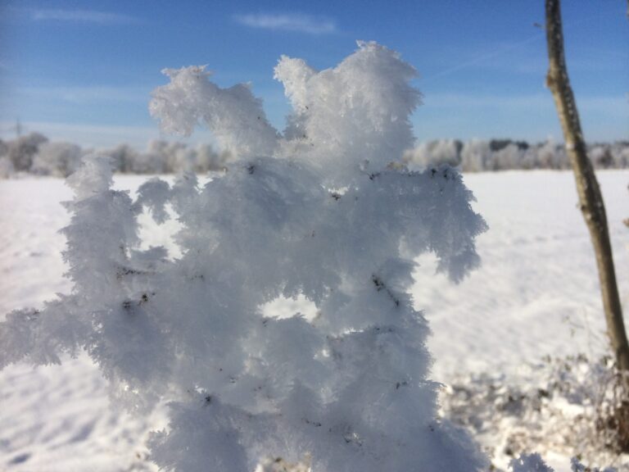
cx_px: 314
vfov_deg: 48.2
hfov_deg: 61.7
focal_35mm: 29
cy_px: 236
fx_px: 527
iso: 32
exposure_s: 1/4115
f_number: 2.2
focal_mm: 4.15
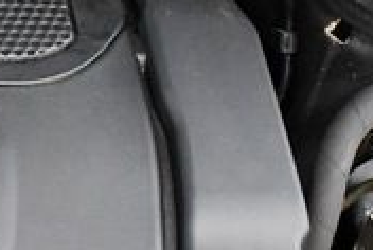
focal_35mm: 131
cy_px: 99
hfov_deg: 14.1
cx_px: -269
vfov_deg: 10.5
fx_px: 1360
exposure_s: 1/80
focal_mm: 18
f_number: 3.5
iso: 3200
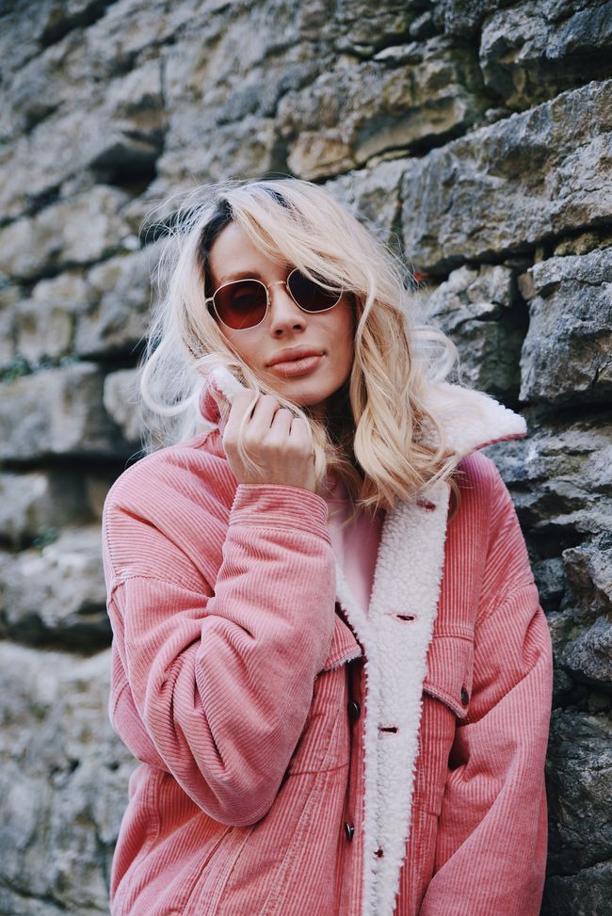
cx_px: 306
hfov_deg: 19.5
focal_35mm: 70
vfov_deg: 28.8
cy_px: 458
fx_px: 1782
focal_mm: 70
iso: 320
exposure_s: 1/500
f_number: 3.2
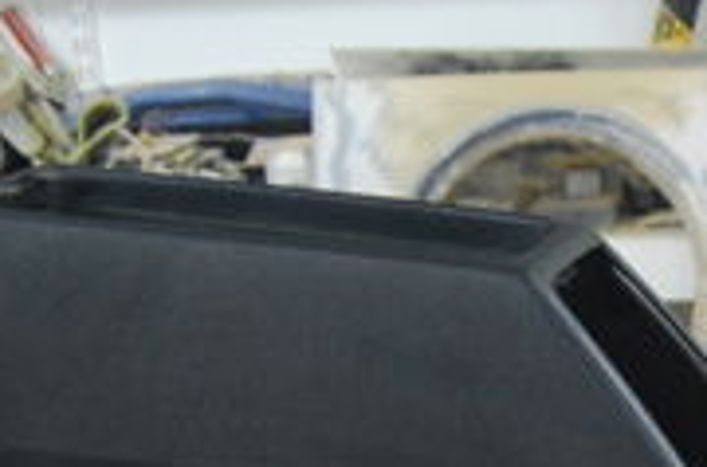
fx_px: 2723
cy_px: 498
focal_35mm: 139
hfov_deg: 14.6
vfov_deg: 9.7
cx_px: 707
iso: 800
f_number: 4
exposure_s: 1/10
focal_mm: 26
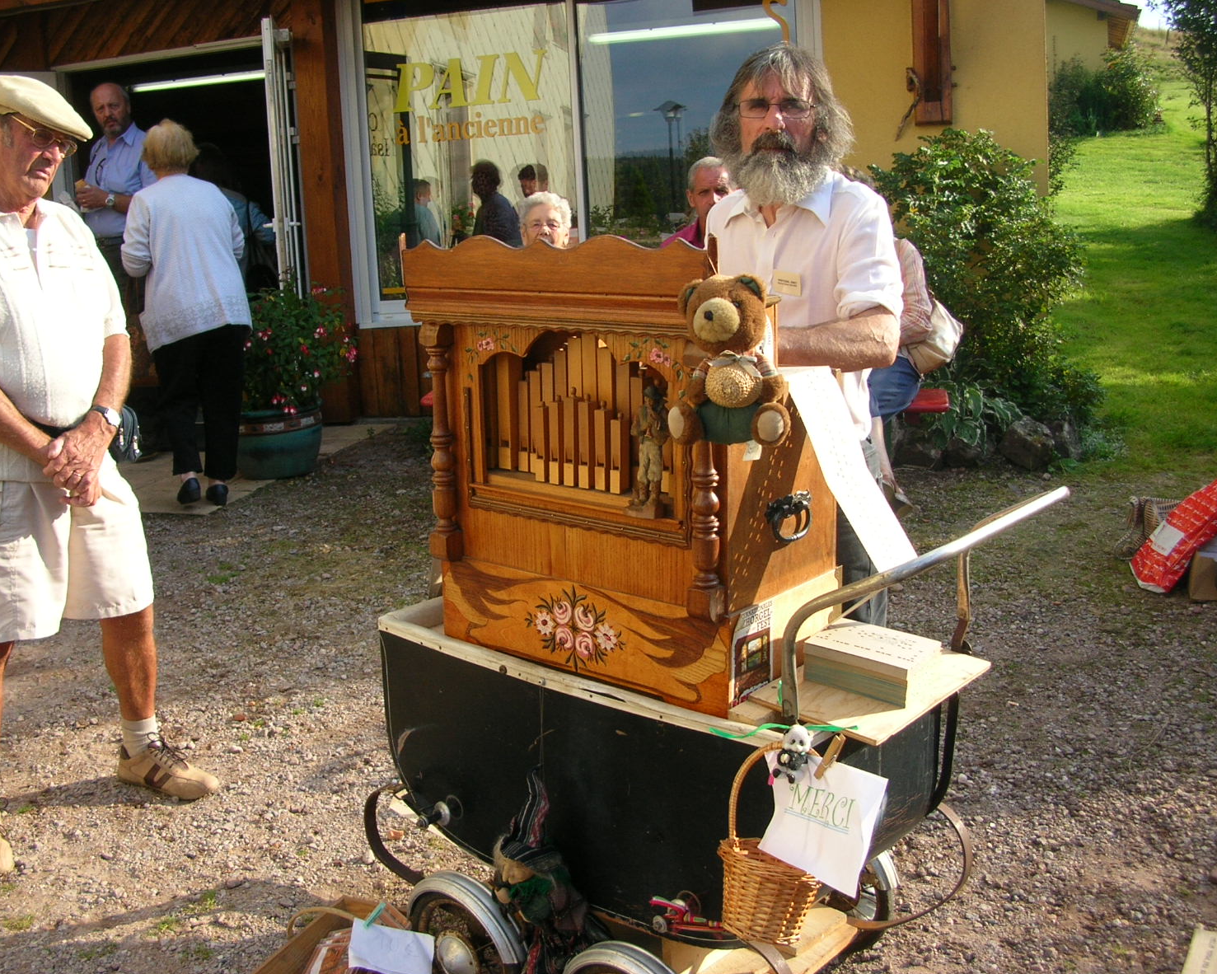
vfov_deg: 40.1
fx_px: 1333
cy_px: 481
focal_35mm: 37
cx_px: 578
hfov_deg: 49.1
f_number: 2.8
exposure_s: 1/412
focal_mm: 5.8
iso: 50
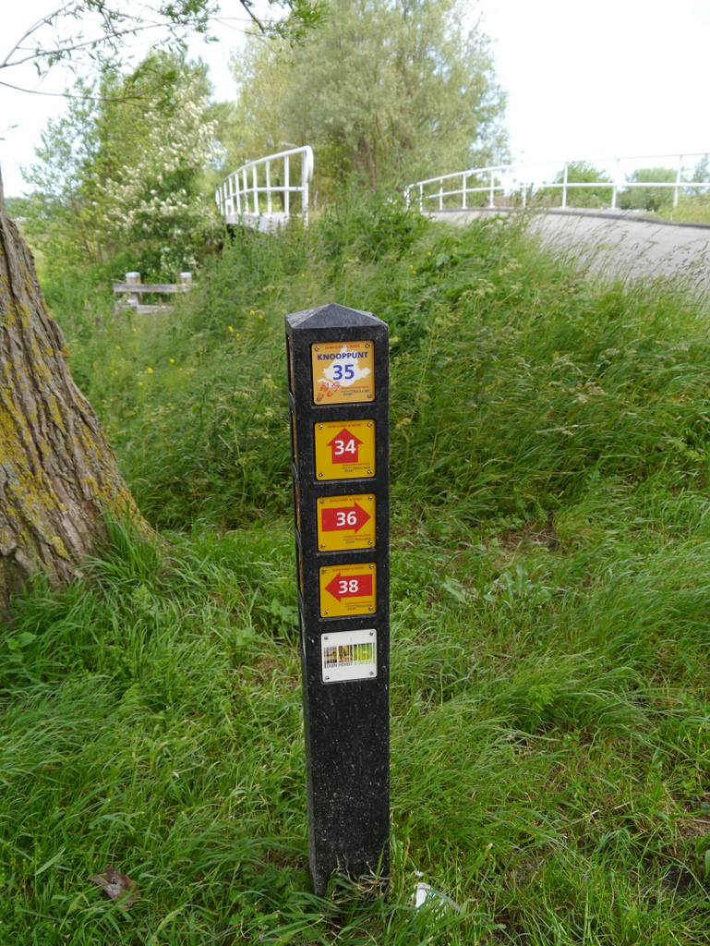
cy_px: 473
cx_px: 355
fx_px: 765
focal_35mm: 28
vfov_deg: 63.4
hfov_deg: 49.8
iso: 160
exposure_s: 1/200
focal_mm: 14
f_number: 5
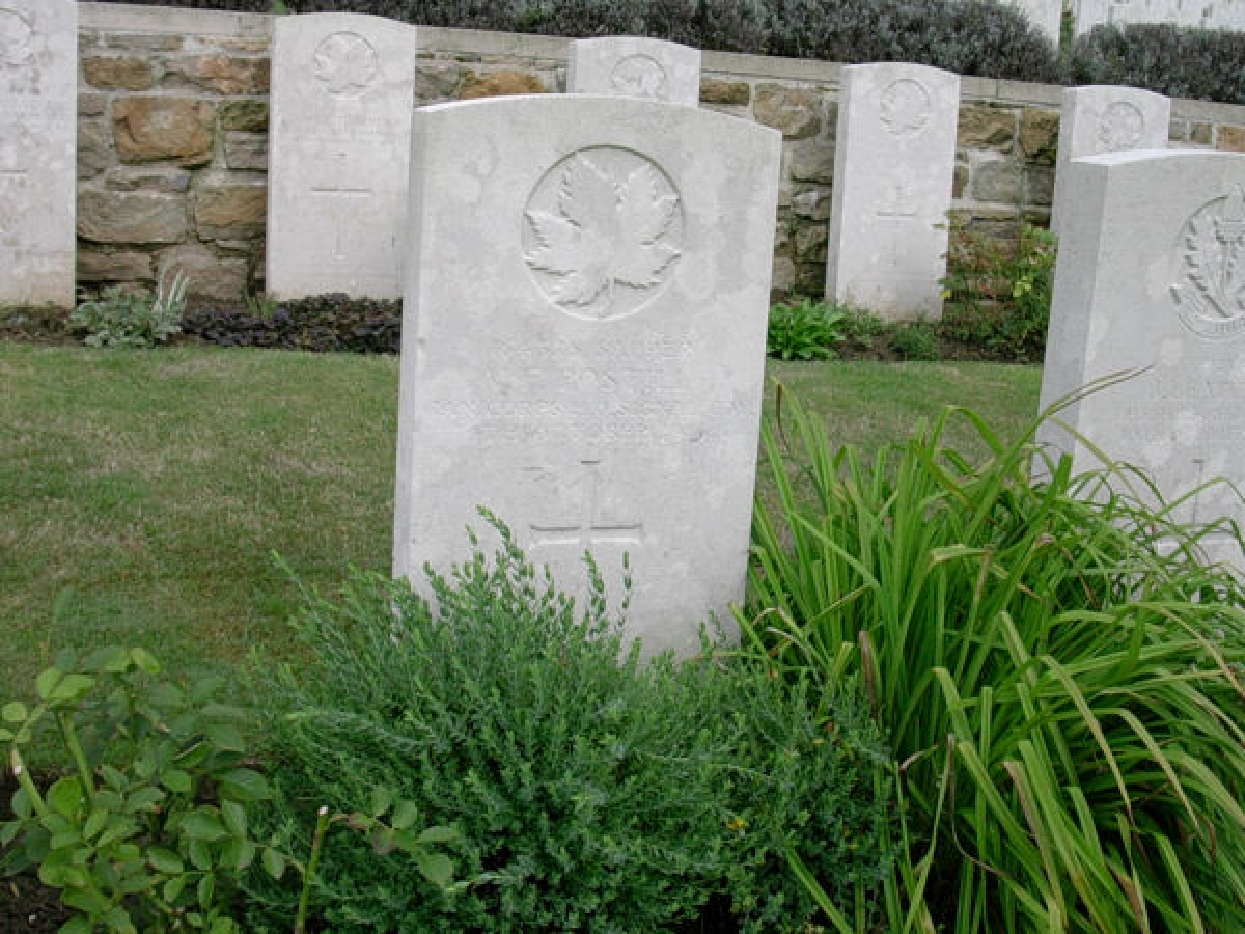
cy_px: 467
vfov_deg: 32.2
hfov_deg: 42.1
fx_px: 1618
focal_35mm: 45
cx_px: 622
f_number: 5.8
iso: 70
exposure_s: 1/181
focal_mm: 6.7
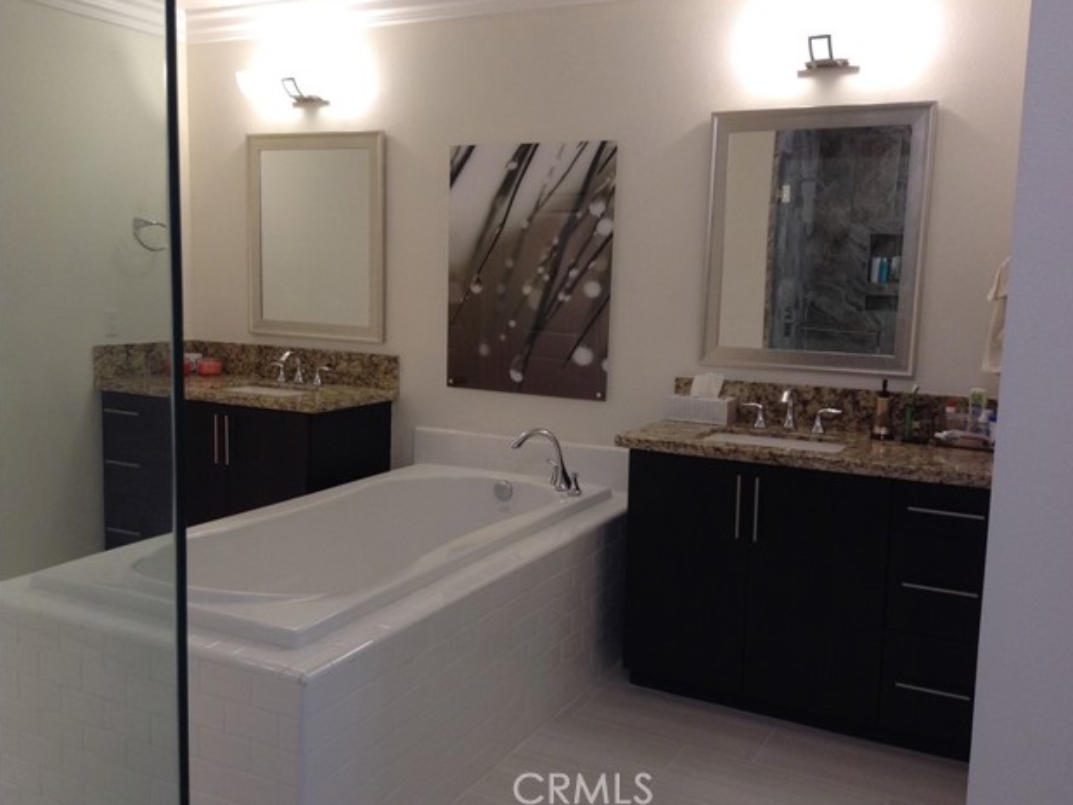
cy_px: 400
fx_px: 1054
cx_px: 547
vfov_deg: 41.8
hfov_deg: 54.0
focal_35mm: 34
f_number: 2.4
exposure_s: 1/25
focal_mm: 3.3
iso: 64
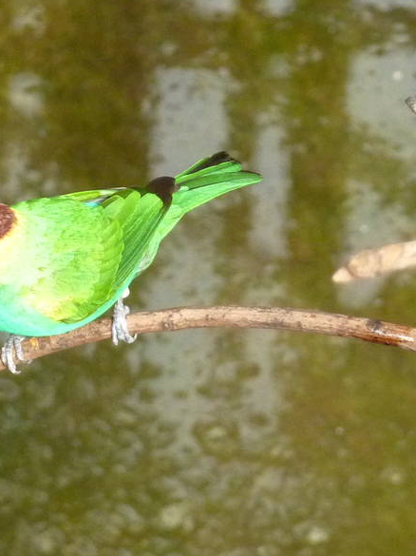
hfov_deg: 1.8
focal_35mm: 821
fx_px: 13170
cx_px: 66
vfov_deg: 2.4
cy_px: 268
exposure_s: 1/100
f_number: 4.9
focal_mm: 49.2
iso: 400
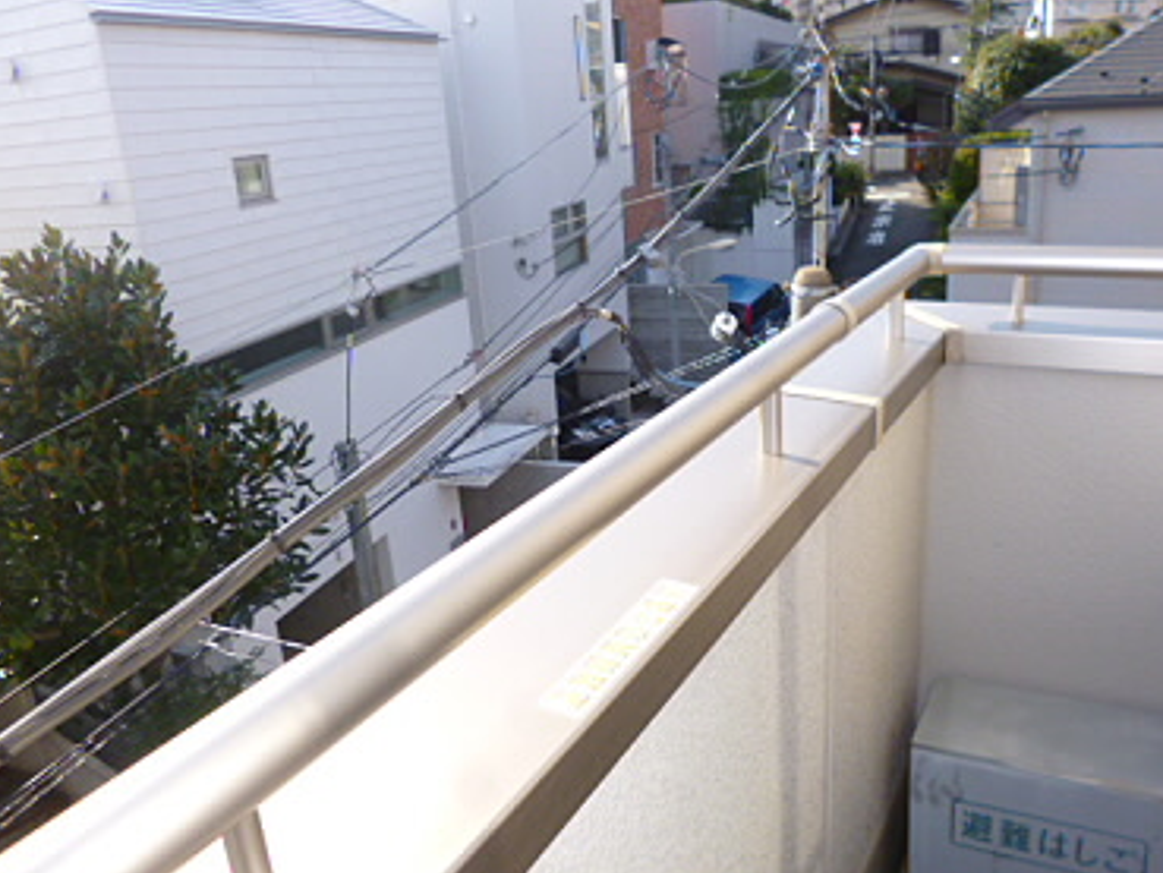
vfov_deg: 49.8
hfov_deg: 63.4
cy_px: 455
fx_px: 941
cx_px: 611
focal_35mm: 28
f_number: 2.5
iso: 100
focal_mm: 4.3
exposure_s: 1/640
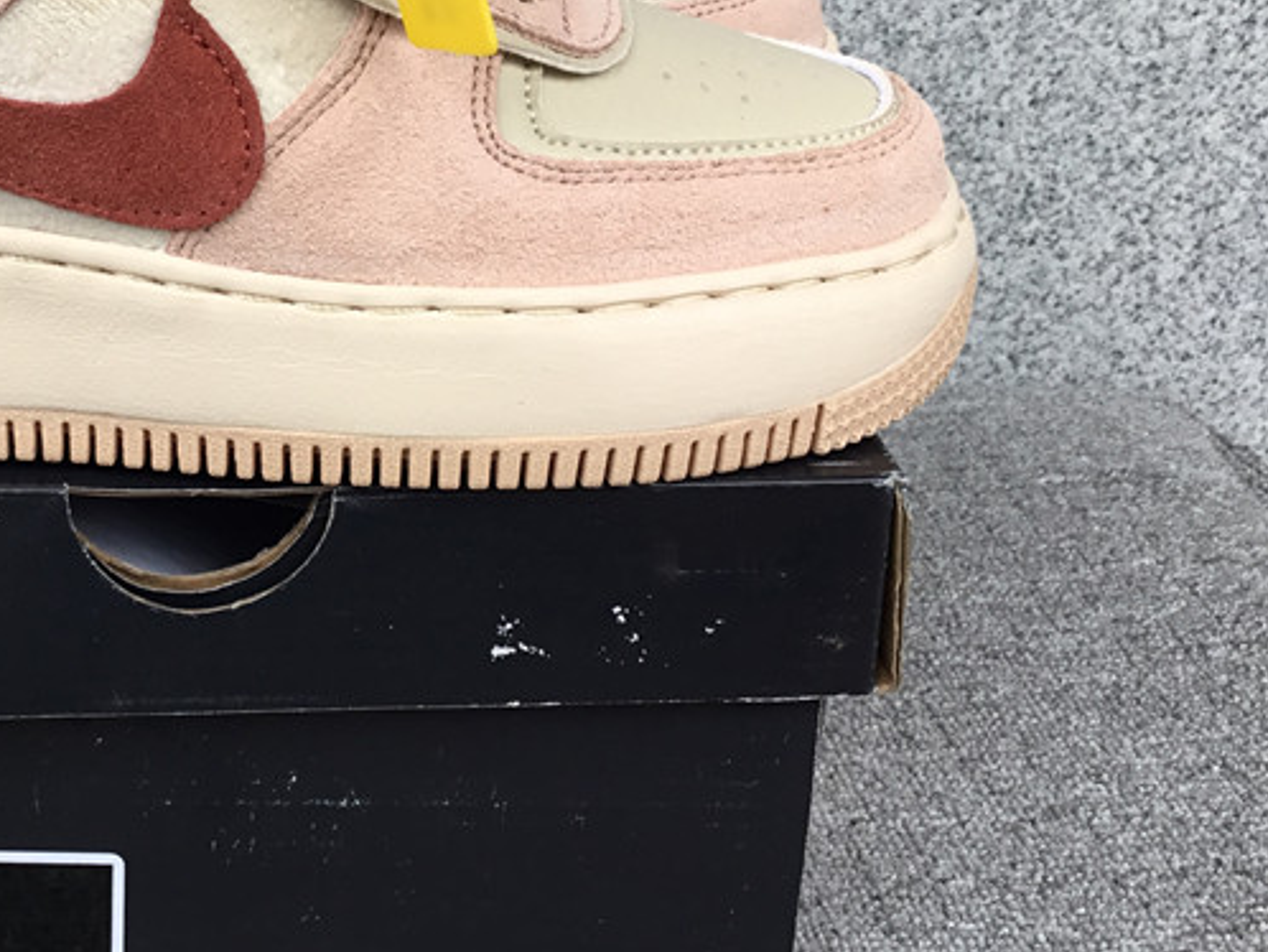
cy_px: 347
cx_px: 216
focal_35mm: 56
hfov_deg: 33.2
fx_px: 2052
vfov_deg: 26.0
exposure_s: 1/101
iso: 25
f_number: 2.4
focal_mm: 3.3
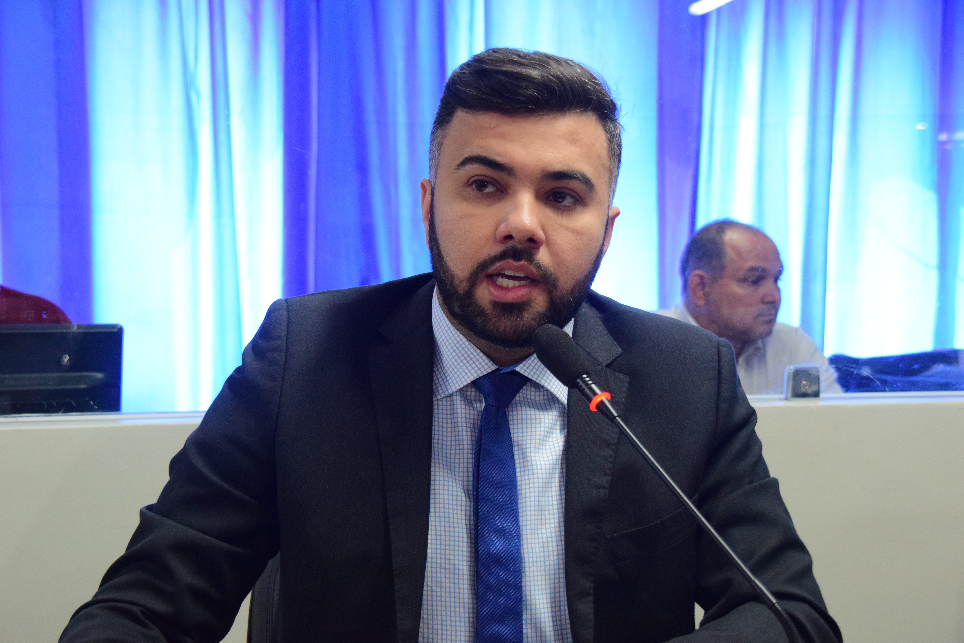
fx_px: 1607
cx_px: 482
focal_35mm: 60
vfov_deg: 22.6
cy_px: 322
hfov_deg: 33.4
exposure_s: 1/80
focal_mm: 40
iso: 2000
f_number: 5
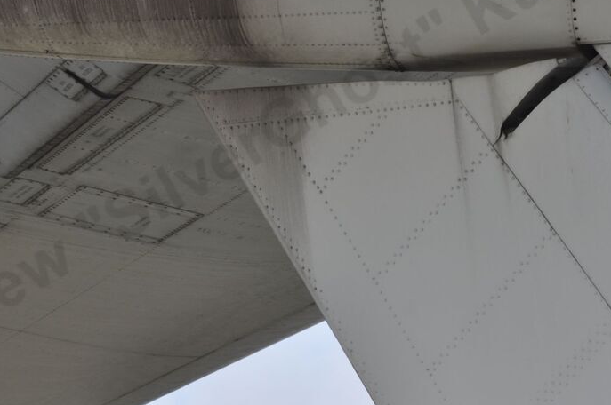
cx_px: 409
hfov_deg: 4.1
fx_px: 8525
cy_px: 52
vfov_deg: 2.7
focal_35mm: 503
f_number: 8
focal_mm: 180
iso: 200
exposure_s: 1/400
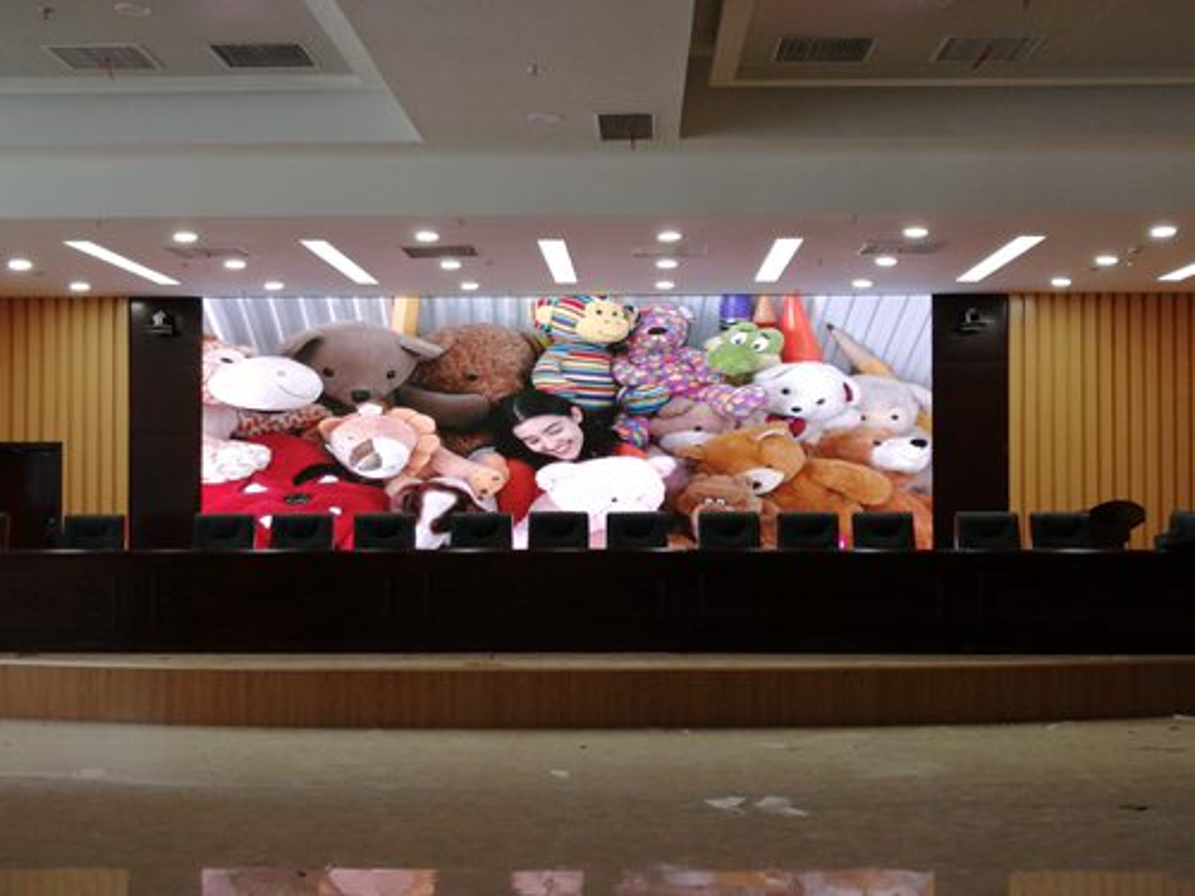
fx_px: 1553
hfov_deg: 42.1
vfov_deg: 32.2
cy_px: 448
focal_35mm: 45
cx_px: 598
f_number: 1.8
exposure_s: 1/60
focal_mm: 3.62
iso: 125
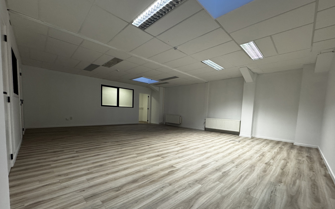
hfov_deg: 101.5
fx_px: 137
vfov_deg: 74.2
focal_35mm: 15
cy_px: 122
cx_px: 169
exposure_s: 1/100
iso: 250
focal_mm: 2.22
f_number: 2.2
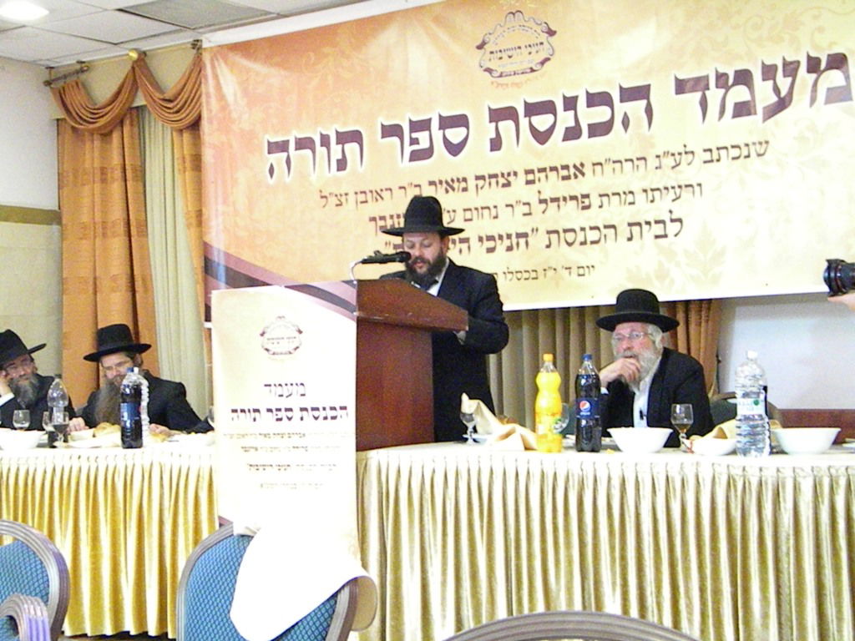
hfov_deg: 34.3
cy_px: 320
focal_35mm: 56
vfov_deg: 26.1
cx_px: 428
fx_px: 1383
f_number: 4.1
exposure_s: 1/63
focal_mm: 10.1
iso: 2955
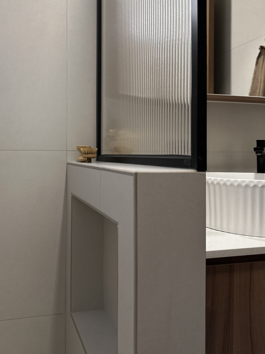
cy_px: 177
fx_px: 245
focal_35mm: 24
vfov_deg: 71.6
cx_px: 132
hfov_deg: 56.8
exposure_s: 1/50
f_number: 1.78
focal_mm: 6.86
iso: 400
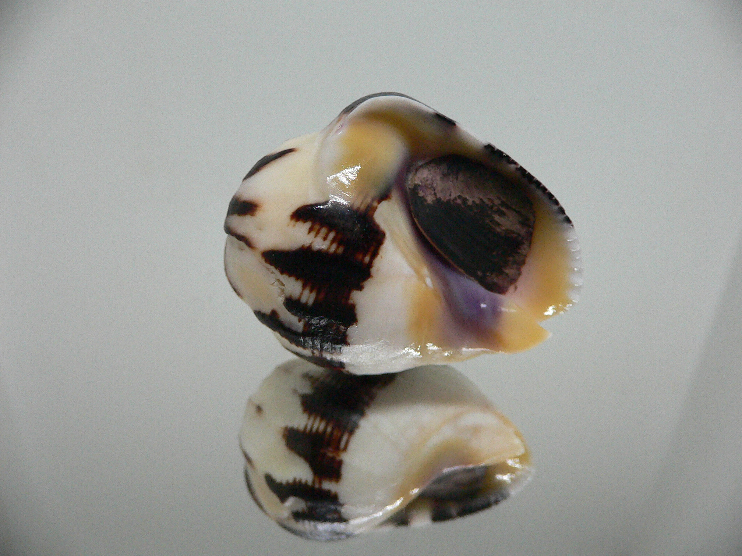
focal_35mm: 35
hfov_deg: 52.6
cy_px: 278
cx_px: 371
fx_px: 750
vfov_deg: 40.7
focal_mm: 4.6
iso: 200
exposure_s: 1/50
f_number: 2.8
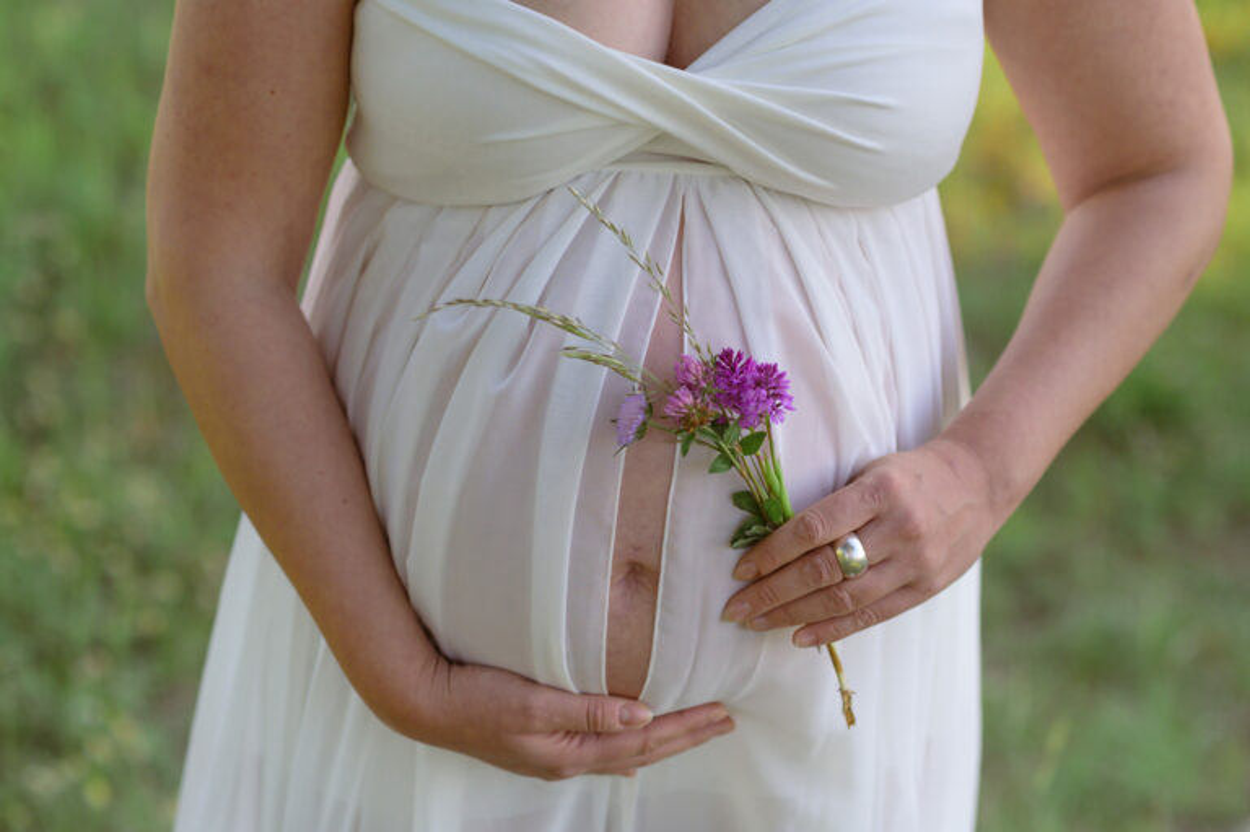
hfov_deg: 23.9
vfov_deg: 16.1
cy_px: 416
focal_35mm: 85
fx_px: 2949
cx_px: 625
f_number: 3.2
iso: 1250
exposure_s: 1/4000
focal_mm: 85
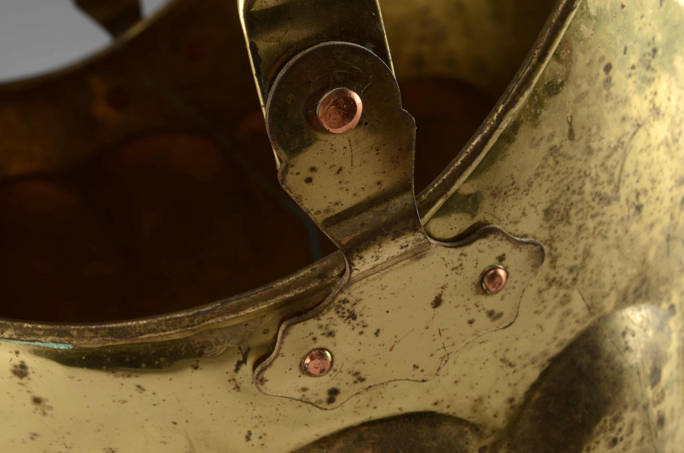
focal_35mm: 72
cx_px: 342
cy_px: 226
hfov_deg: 28.1
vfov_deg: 18.8
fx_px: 1365
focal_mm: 48
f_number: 16
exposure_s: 1/80
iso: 100
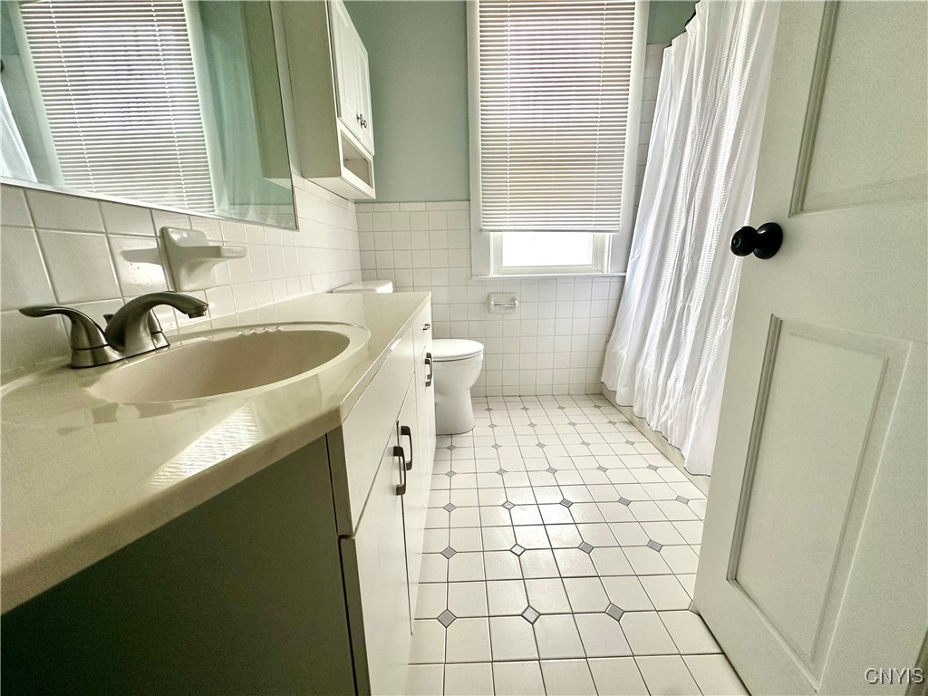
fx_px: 375
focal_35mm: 14
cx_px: 464
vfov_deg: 85.7
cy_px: 348
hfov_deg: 102.1
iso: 125
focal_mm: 2.22
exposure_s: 1/99
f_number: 2.2
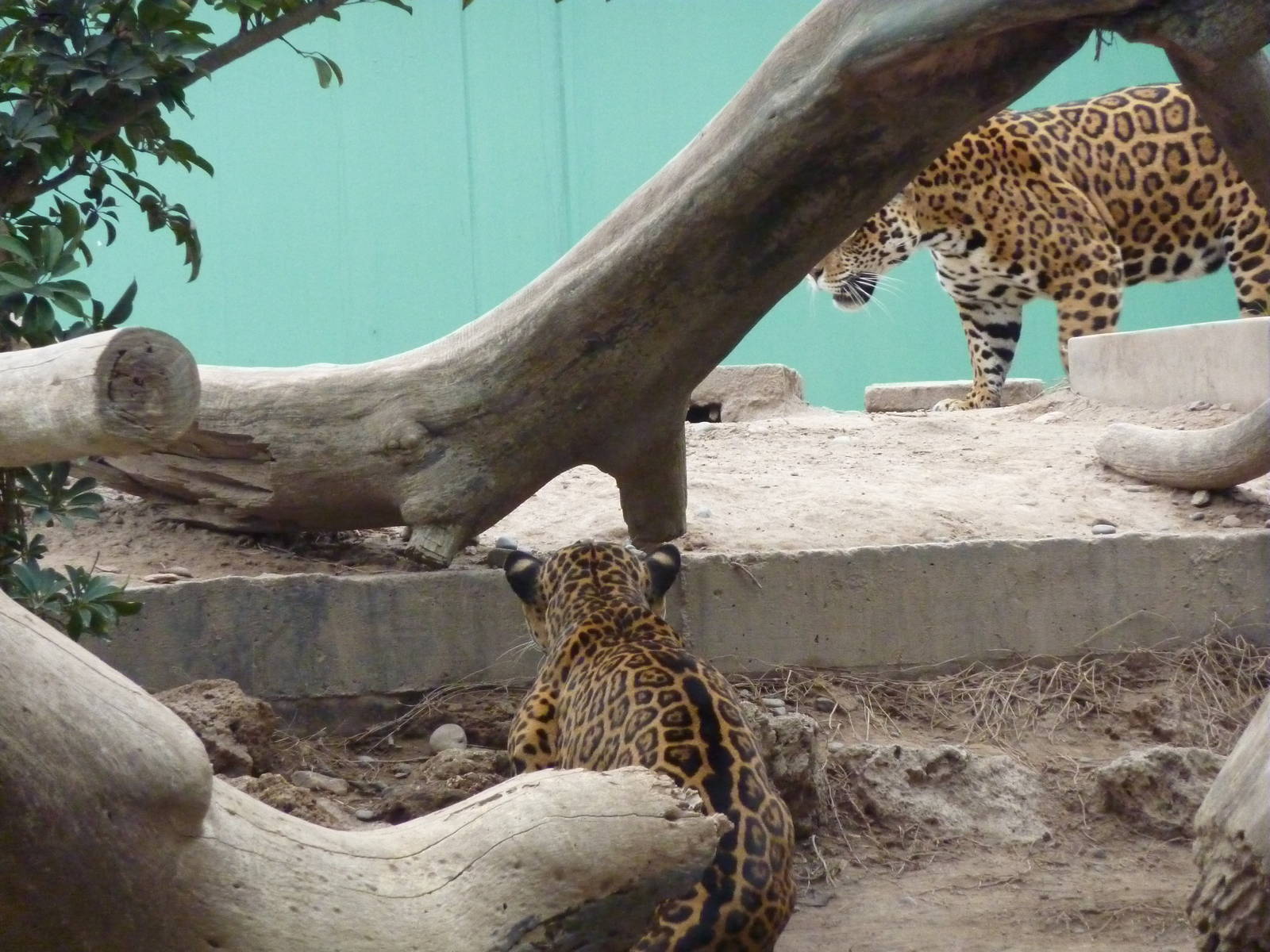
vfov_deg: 5.0
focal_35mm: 300
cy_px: 476
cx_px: 635
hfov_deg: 6.6
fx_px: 11006
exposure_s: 1/250
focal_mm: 49.2
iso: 800
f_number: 4.9
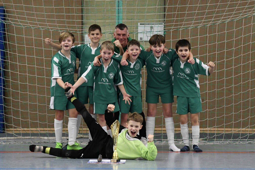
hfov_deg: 33.4
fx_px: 425
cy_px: 85
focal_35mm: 60
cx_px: 128
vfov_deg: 22.6
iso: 8000
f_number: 2.8
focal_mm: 60
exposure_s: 1/800
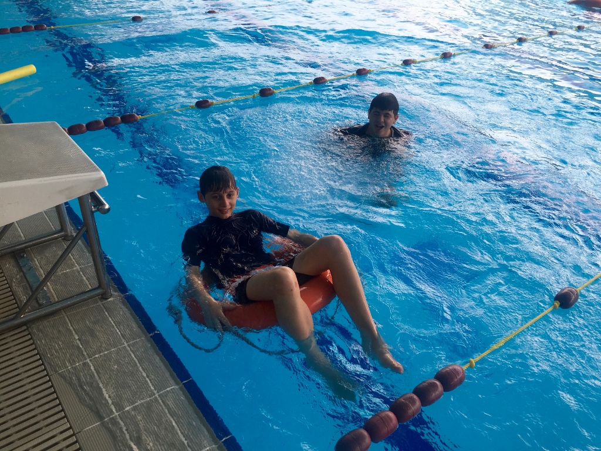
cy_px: 226
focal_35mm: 29
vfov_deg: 48.2
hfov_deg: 61.7
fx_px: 503
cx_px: 300
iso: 32
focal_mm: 4.15
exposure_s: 1/233
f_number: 2.2
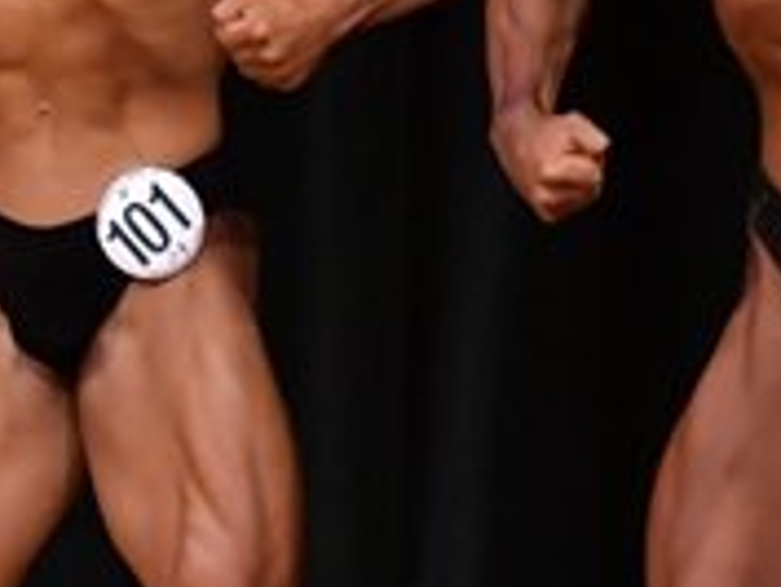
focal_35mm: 1200
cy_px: 406
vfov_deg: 1.2
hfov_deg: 1.7
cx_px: 113
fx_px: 27093
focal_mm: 190
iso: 5000
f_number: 5.6
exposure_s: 1/400
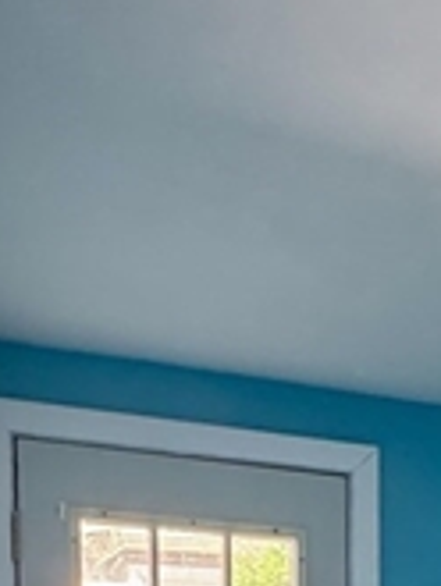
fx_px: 1103
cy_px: 817
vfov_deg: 24.7
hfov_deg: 21.7
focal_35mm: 65
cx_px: 452
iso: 320
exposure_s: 1/98
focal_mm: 2.22
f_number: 2.2
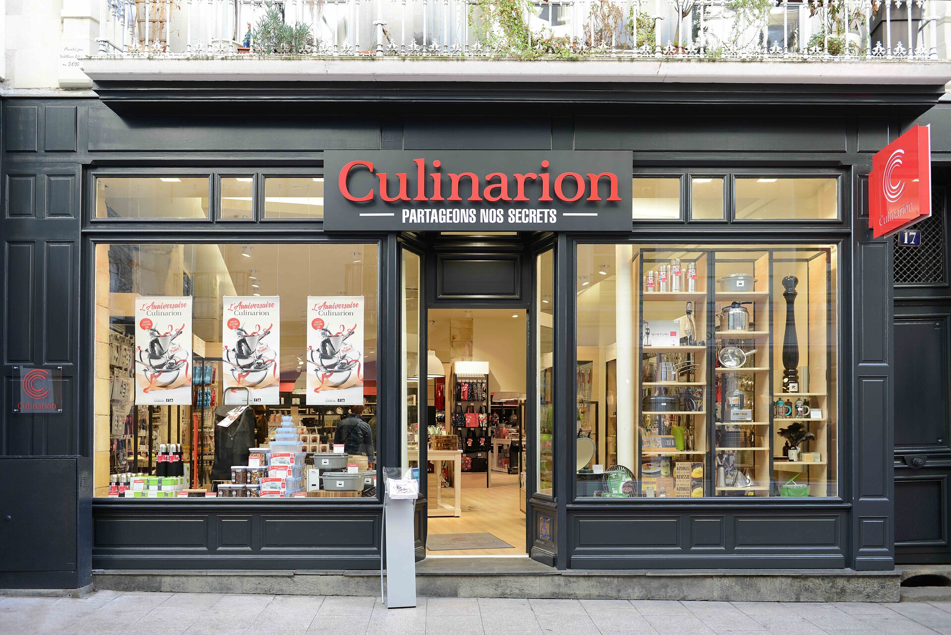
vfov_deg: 42.4
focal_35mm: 31
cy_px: 318
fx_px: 819
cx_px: 476
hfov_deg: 60.3
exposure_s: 1/80
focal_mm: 31
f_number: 3.5
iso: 250
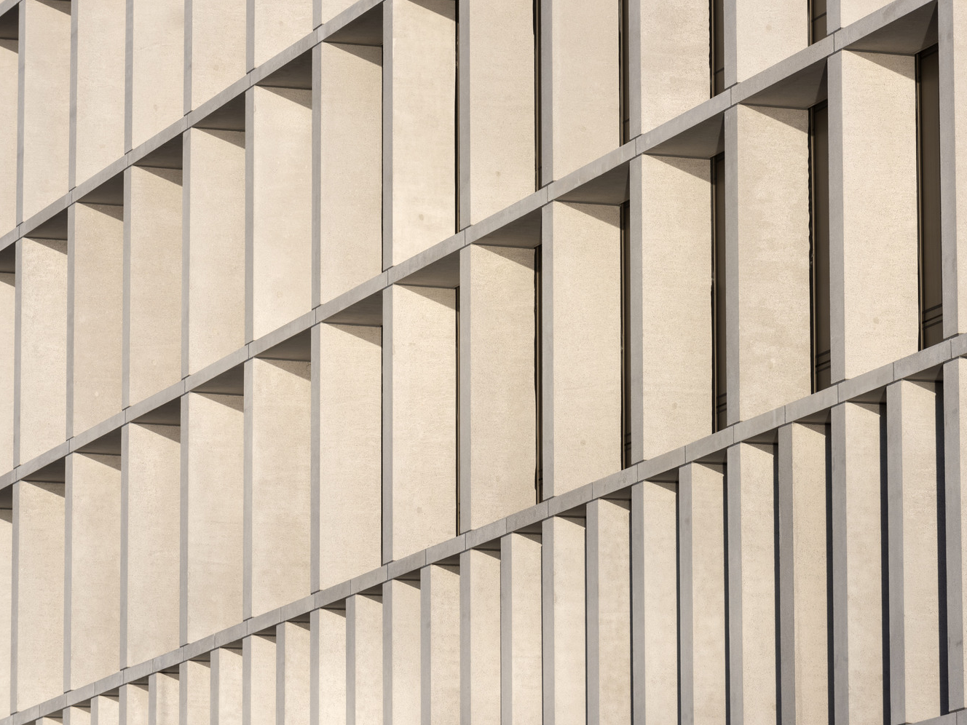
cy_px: 362
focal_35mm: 217
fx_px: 6062
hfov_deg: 9.1
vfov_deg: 6.8
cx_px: 491
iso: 160
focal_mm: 200
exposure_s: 1/160
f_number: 14
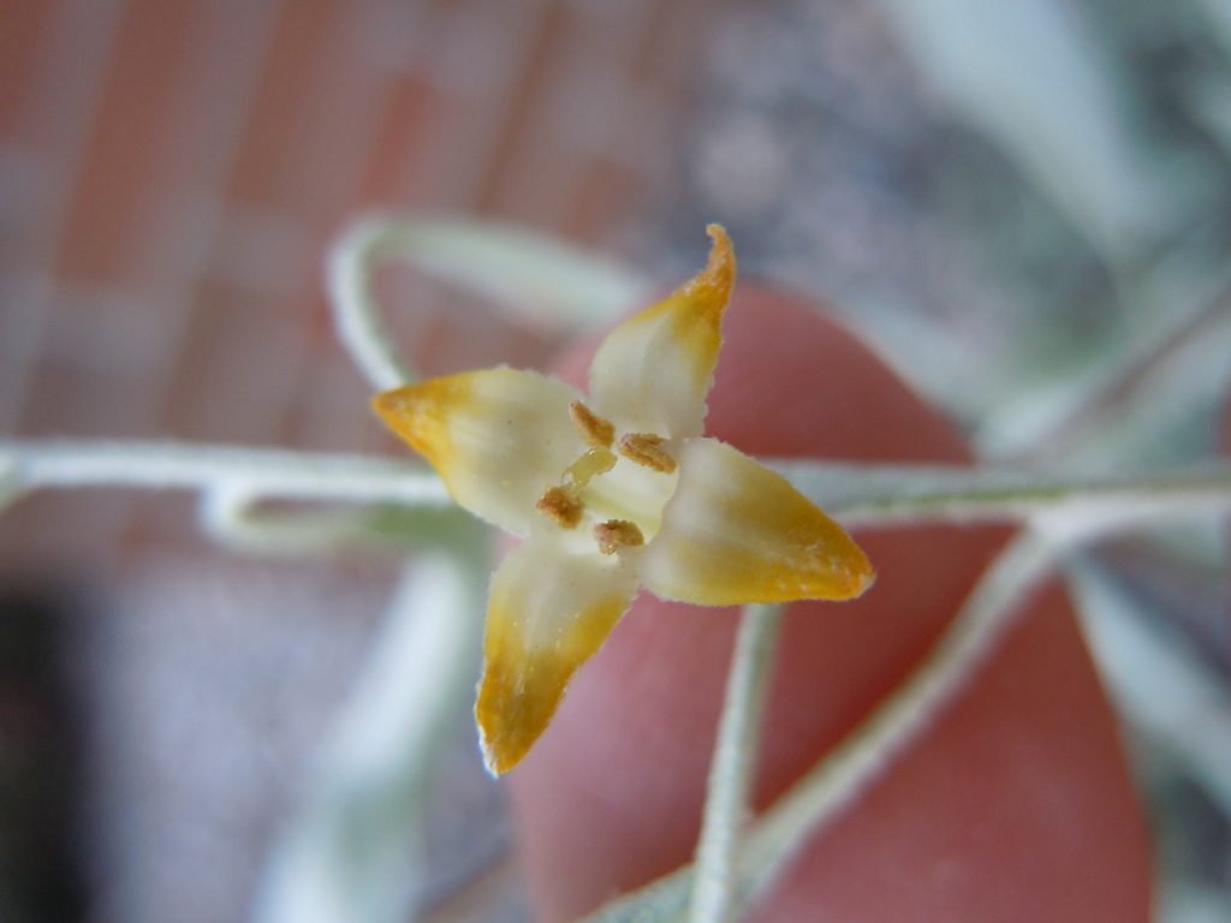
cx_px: 616
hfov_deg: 60.0
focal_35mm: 30
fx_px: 1067
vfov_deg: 46.8
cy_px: 462
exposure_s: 1/60
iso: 160
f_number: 3.5
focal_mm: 5.4
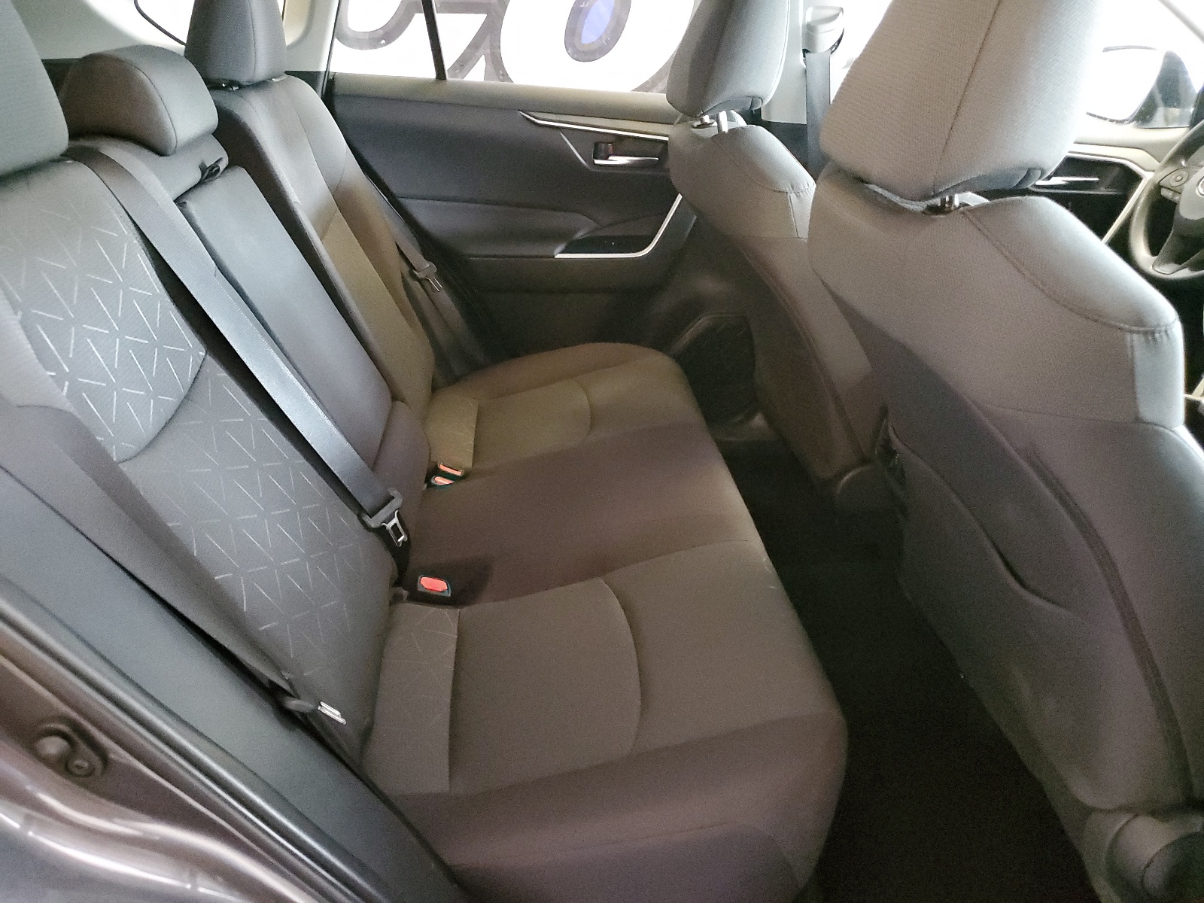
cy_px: 452
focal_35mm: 26
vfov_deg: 53.1
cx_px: 602
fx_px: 904
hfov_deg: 67.3
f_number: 1.5
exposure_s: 1/15
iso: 1095
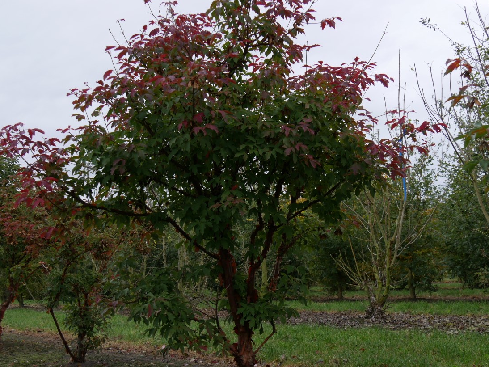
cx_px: 241
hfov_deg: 38.2
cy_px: 166
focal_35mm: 50
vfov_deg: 29.1
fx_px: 706
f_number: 4.5
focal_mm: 19
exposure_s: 1/125
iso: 200
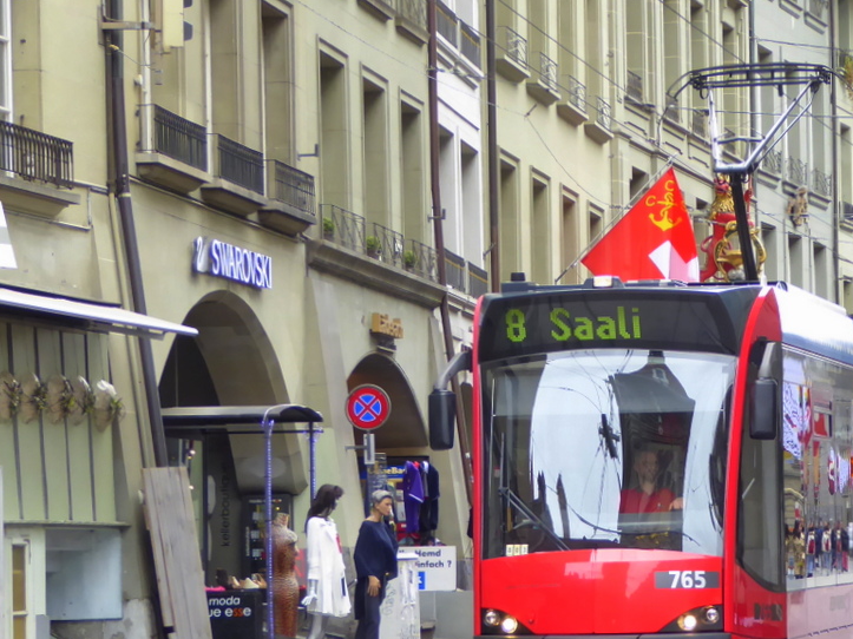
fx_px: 3720
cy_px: 450
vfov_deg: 9.8
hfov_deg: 13.0
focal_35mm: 151
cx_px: 651
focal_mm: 15
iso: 250
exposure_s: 1/125
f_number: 4.8
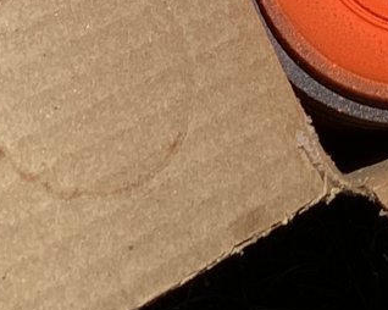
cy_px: -377
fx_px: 1653
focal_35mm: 144
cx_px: 517
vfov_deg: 9.7
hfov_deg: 12.9
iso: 25
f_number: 2.4
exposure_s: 1/1812
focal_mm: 3.3
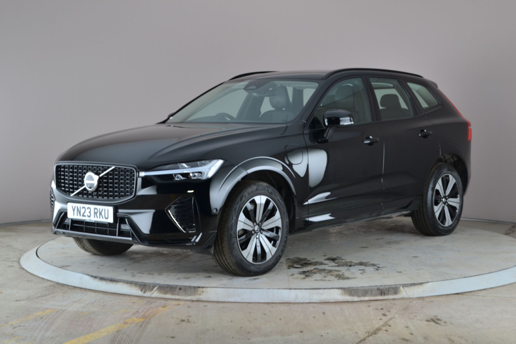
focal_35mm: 63
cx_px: 258
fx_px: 903
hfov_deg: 31.9
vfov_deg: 21.6
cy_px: 172
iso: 220
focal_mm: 42
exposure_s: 1/4
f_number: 10
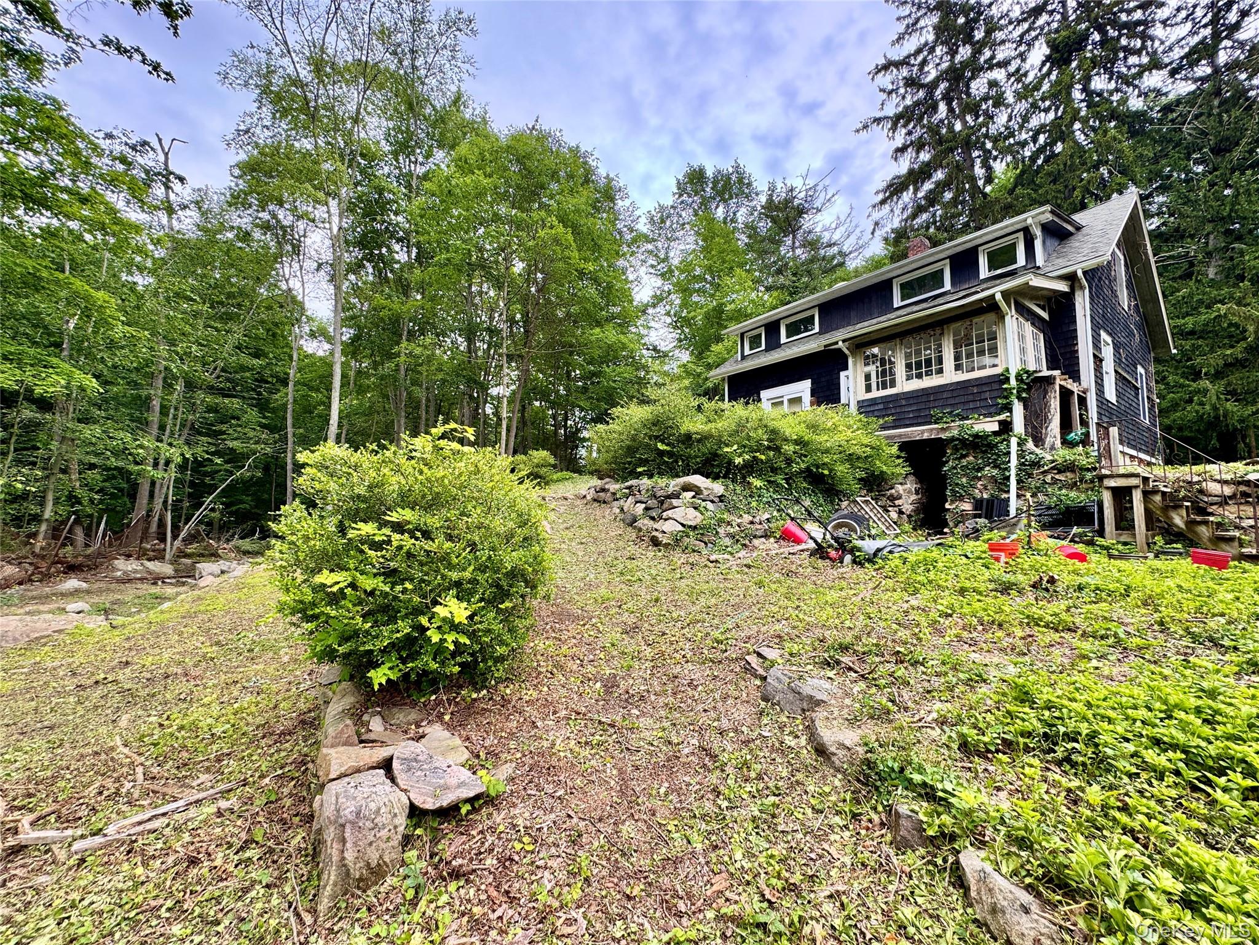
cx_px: 630
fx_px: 509
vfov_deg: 85.7
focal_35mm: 14
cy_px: 472
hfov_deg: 102.1
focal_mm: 2.22
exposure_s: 1/135
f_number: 2.2
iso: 40
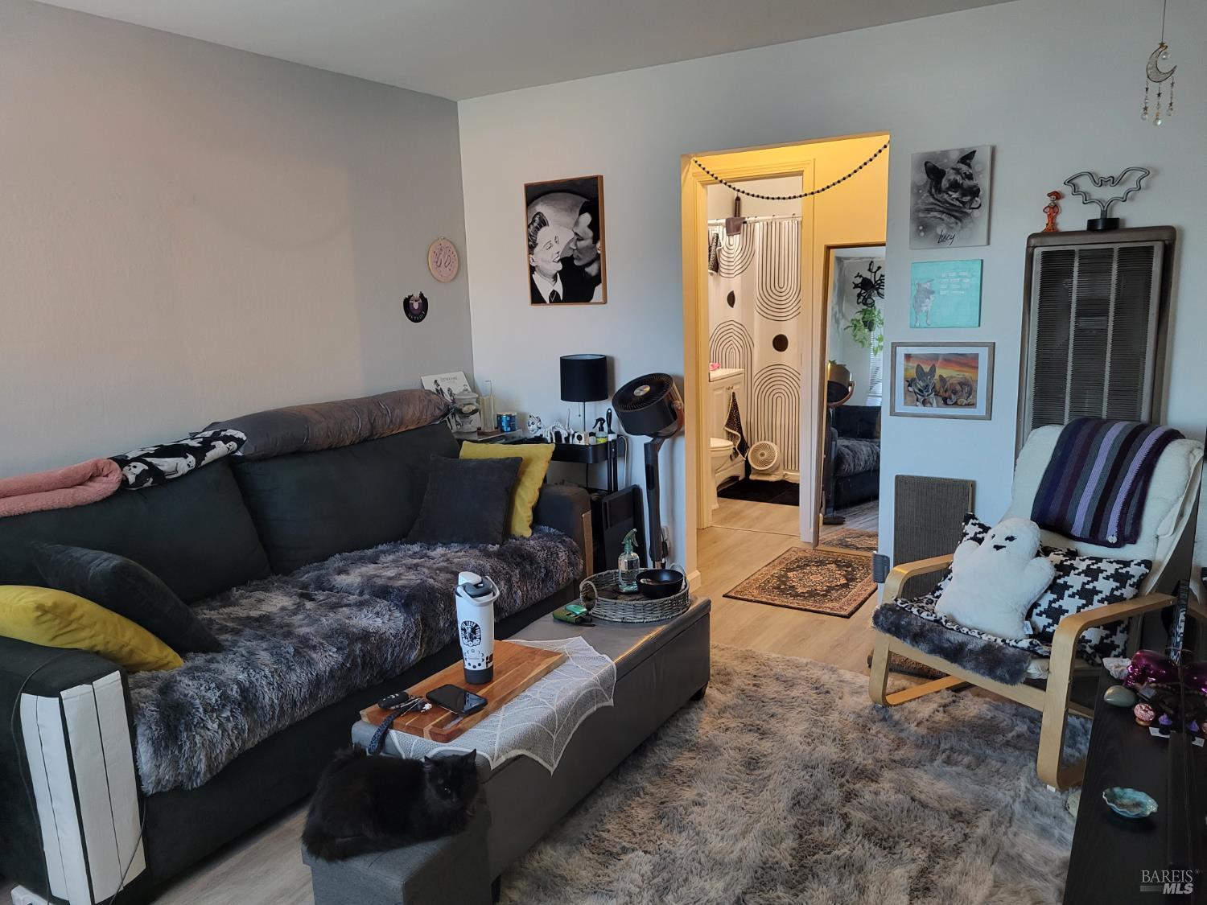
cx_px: 604
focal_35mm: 26
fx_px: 907
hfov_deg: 67.3
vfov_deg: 53.1
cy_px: 452
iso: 320
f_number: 1.8
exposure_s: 1/40
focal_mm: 5.4
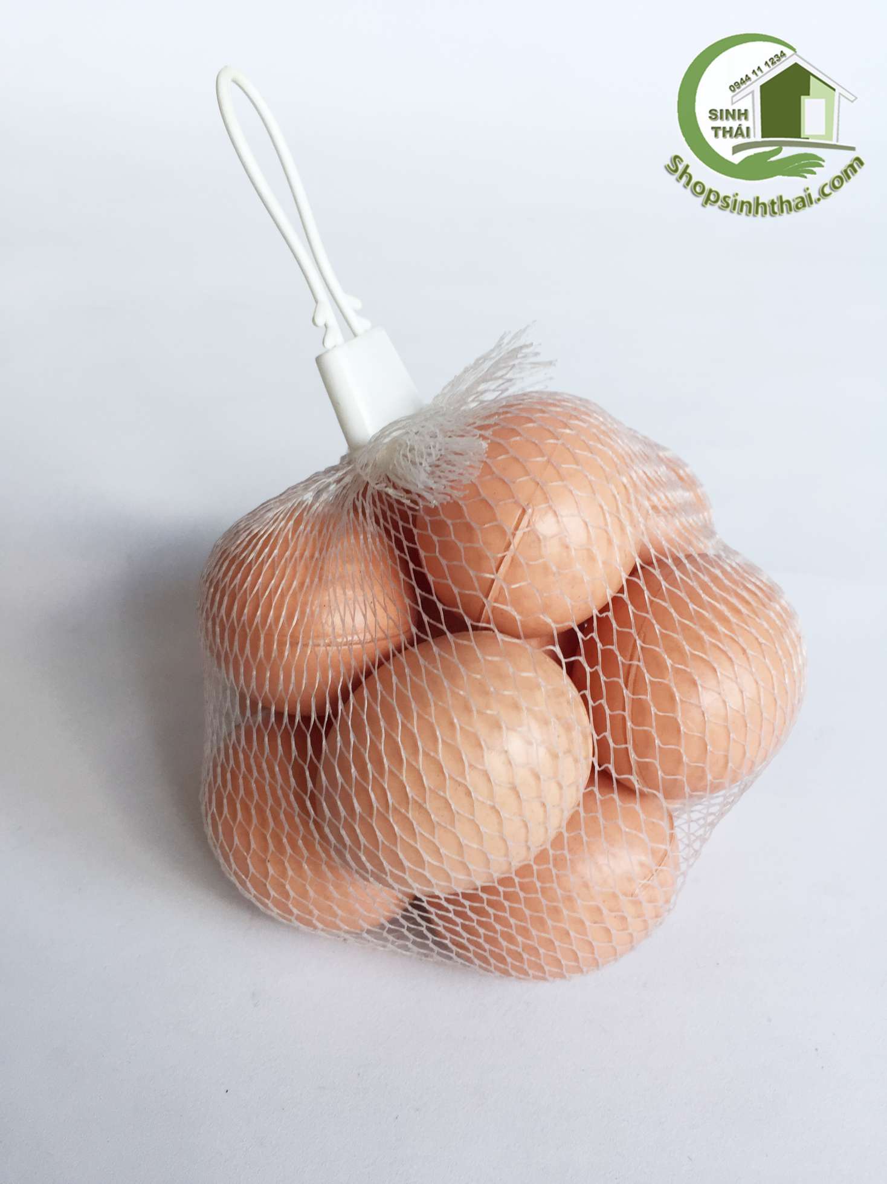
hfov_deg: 48.2
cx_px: 444
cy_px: 592
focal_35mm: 29
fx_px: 991
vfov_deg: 61.7
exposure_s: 1/100
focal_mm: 4.15
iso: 50
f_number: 2.2
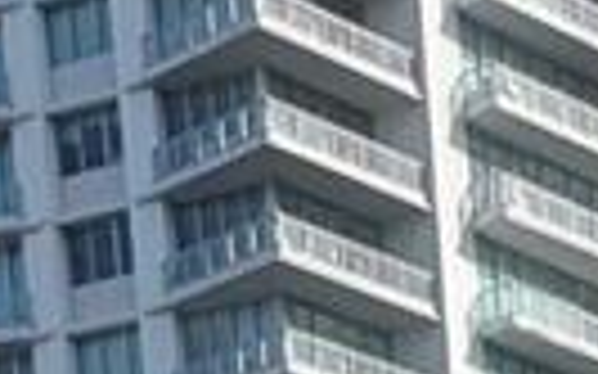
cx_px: 1745
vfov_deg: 4.2
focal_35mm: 230
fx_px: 3747
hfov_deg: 8.0
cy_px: 2402
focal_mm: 6.76
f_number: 1.78
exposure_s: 1/2053
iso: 80
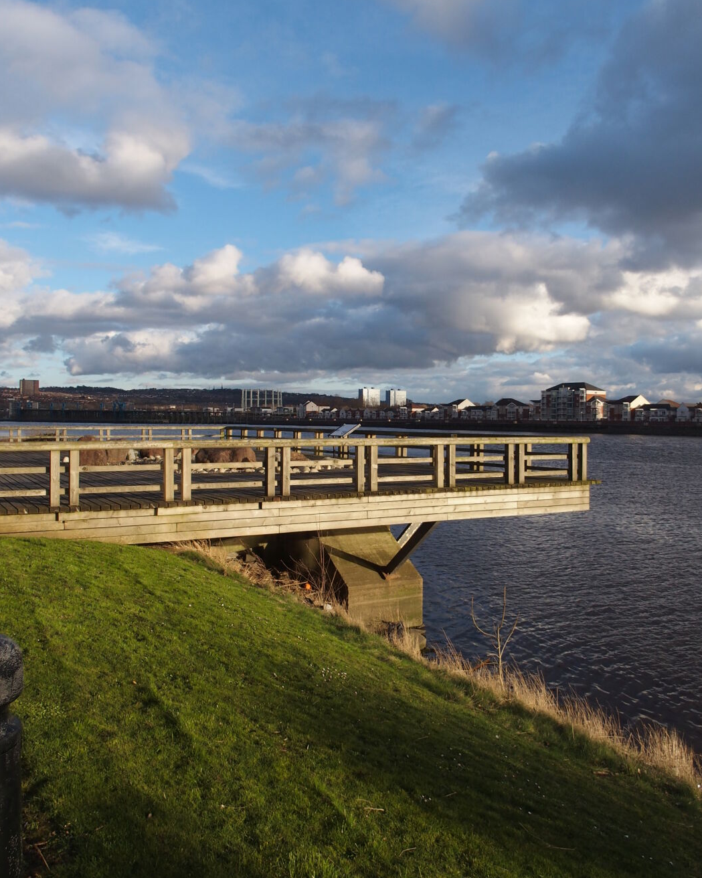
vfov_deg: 58.8
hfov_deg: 48.5
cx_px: 359
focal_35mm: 30
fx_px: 779
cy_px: 424
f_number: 3.5
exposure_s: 1/640
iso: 100
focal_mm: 6
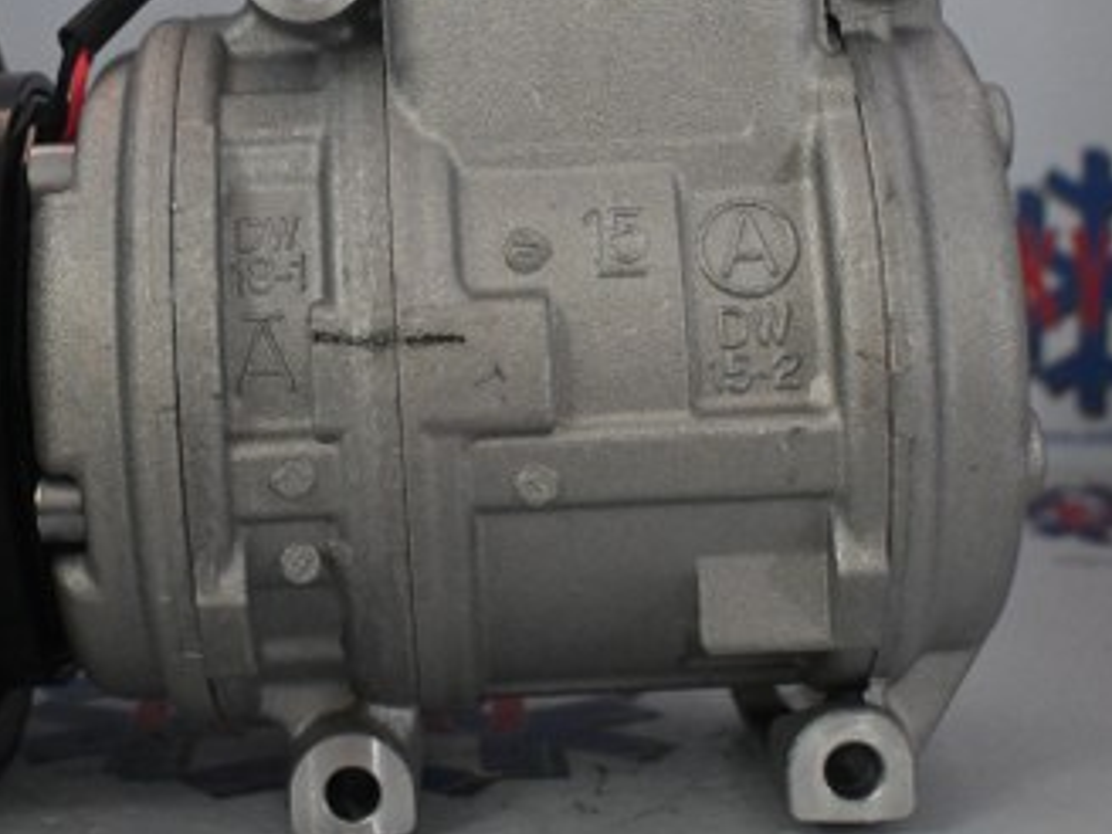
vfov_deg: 22.1
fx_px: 2116
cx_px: 380
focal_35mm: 66
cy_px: 217
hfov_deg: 29.3
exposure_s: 1/60
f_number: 4.2
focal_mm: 25
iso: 4500
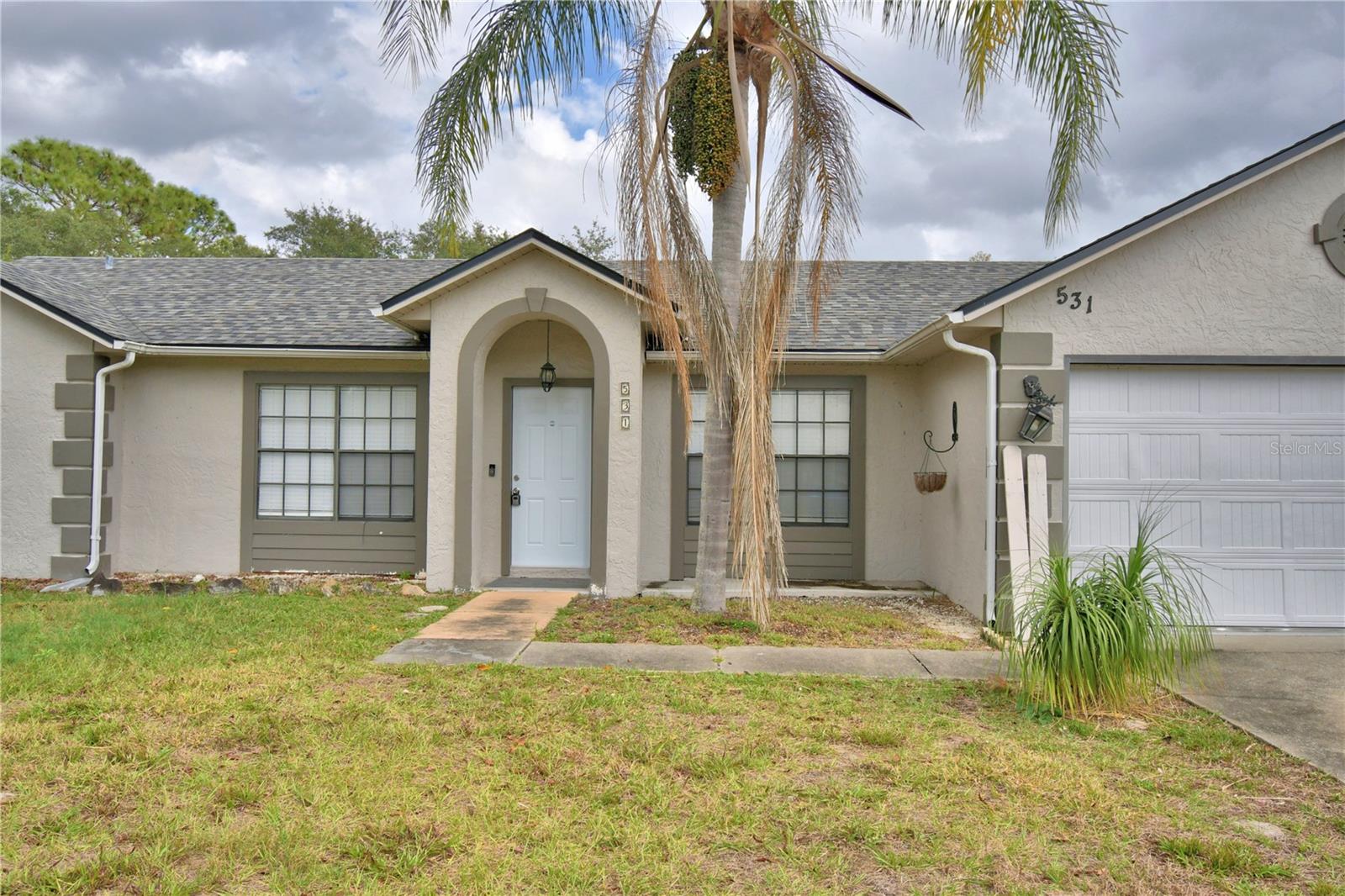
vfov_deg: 47.9
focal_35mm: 27
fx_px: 1008
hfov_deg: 67.4
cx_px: 672
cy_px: 448
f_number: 5.6
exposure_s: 1/500
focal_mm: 18
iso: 100
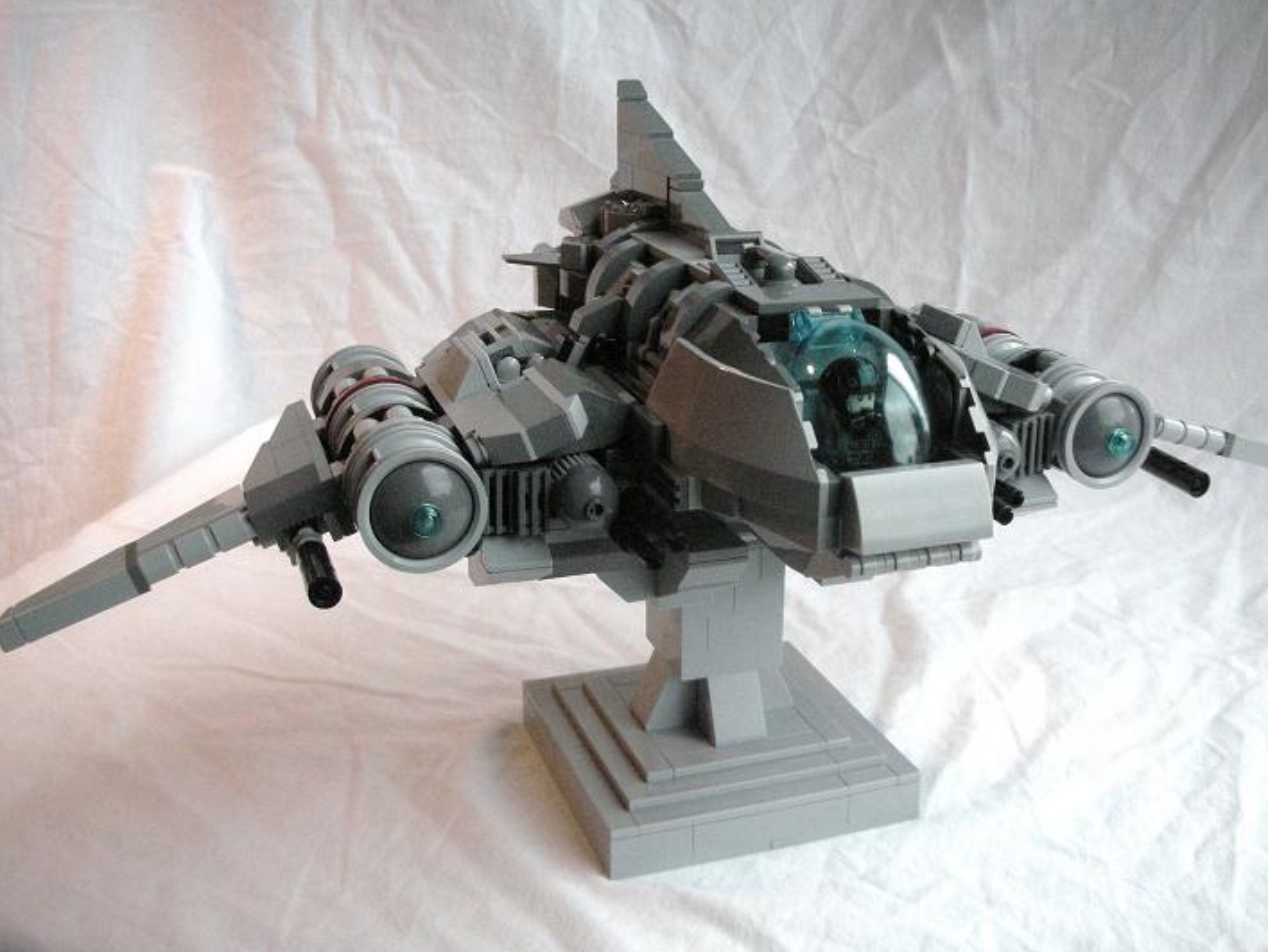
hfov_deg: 48.9
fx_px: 1393
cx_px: 658
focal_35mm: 38
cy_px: 477
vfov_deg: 37.8
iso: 288
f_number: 2.8
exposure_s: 1/132
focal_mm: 5.8
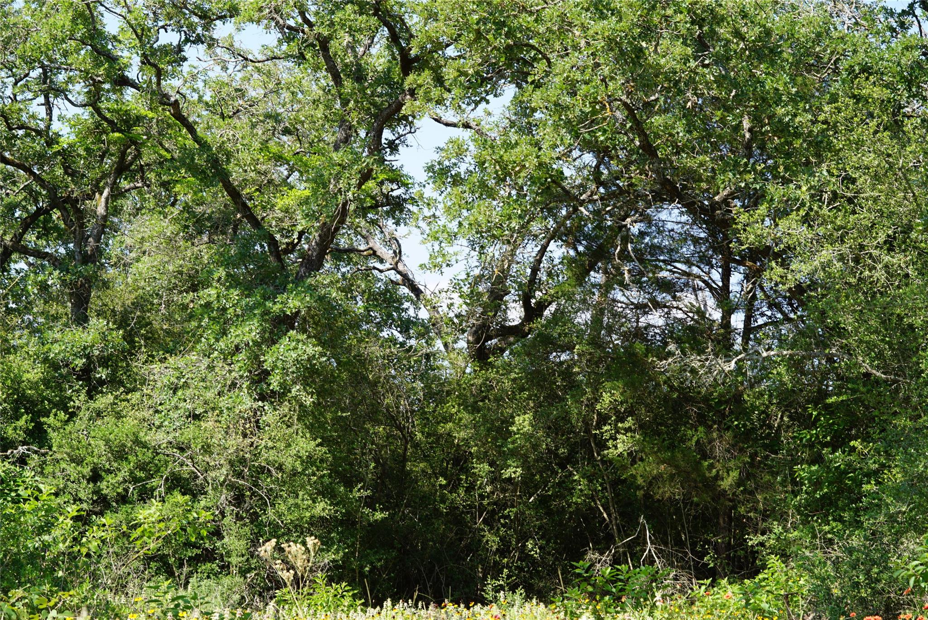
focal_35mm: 75
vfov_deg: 18.2
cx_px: 464
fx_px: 1934
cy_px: 310
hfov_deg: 27.0
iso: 100
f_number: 7.1
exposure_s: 1/100
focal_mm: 50
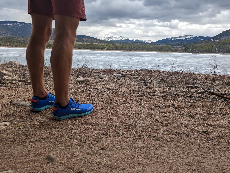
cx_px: 115
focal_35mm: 27
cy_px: 86
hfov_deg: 65.3
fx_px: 179
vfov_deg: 51.4
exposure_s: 1/4673
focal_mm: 4.38
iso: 64
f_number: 1.73
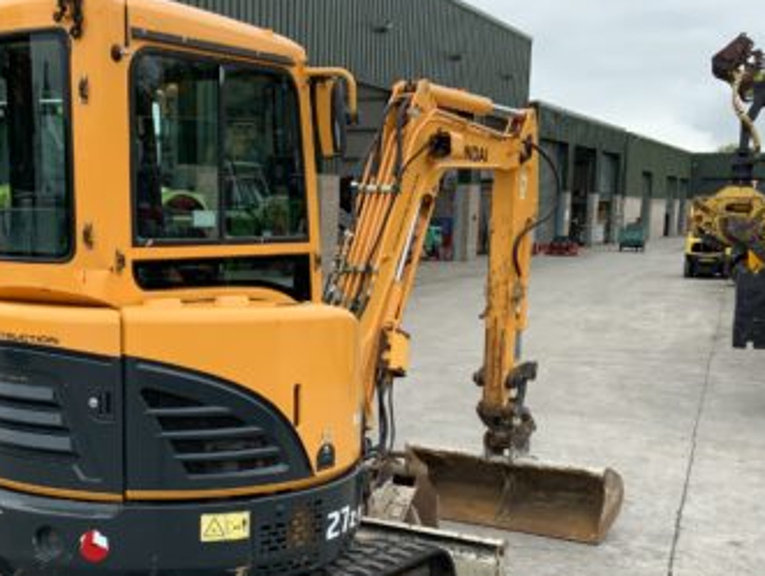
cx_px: 273
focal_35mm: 56
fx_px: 1239
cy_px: 421
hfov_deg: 34.1
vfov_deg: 25.9
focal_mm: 3
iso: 16
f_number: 1.8
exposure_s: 1/163
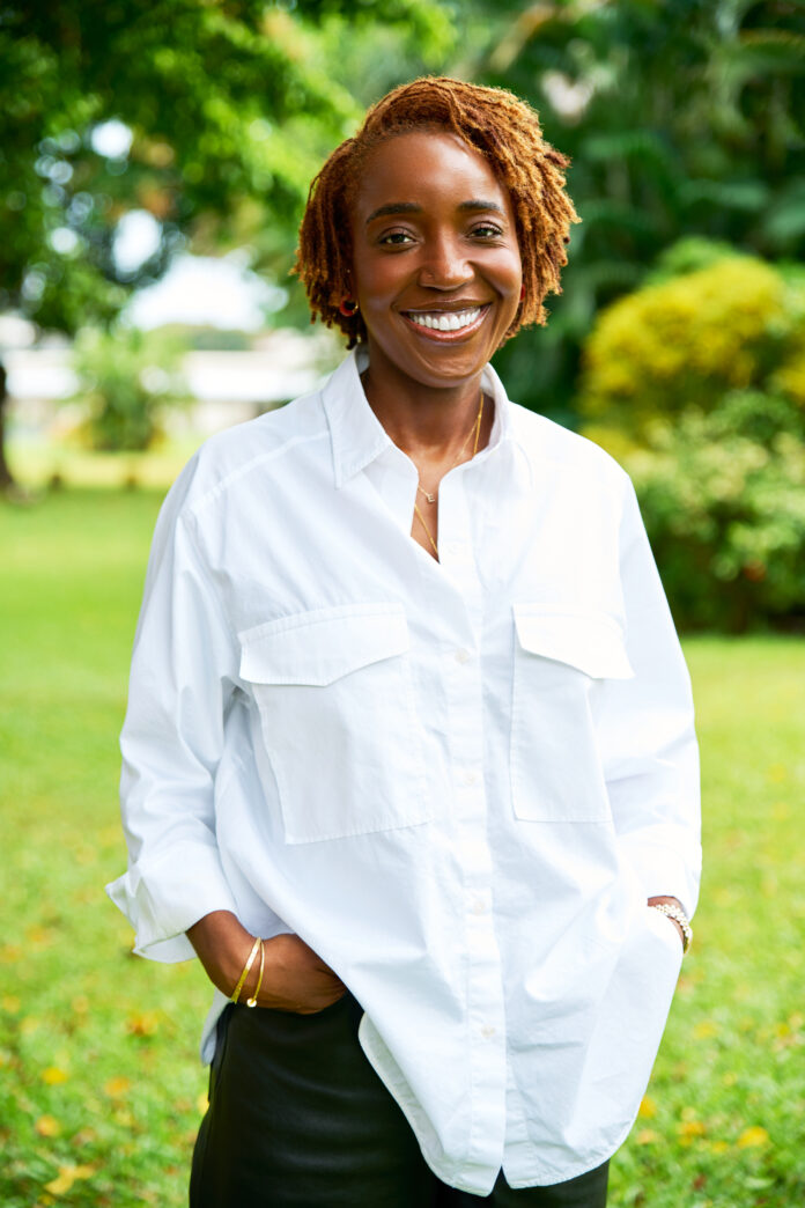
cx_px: 402
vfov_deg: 28.8
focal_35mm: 70
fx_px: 2348
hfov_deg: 19.5
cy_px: 604
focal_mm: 70
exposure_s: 1/200
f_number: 2.8
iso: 160
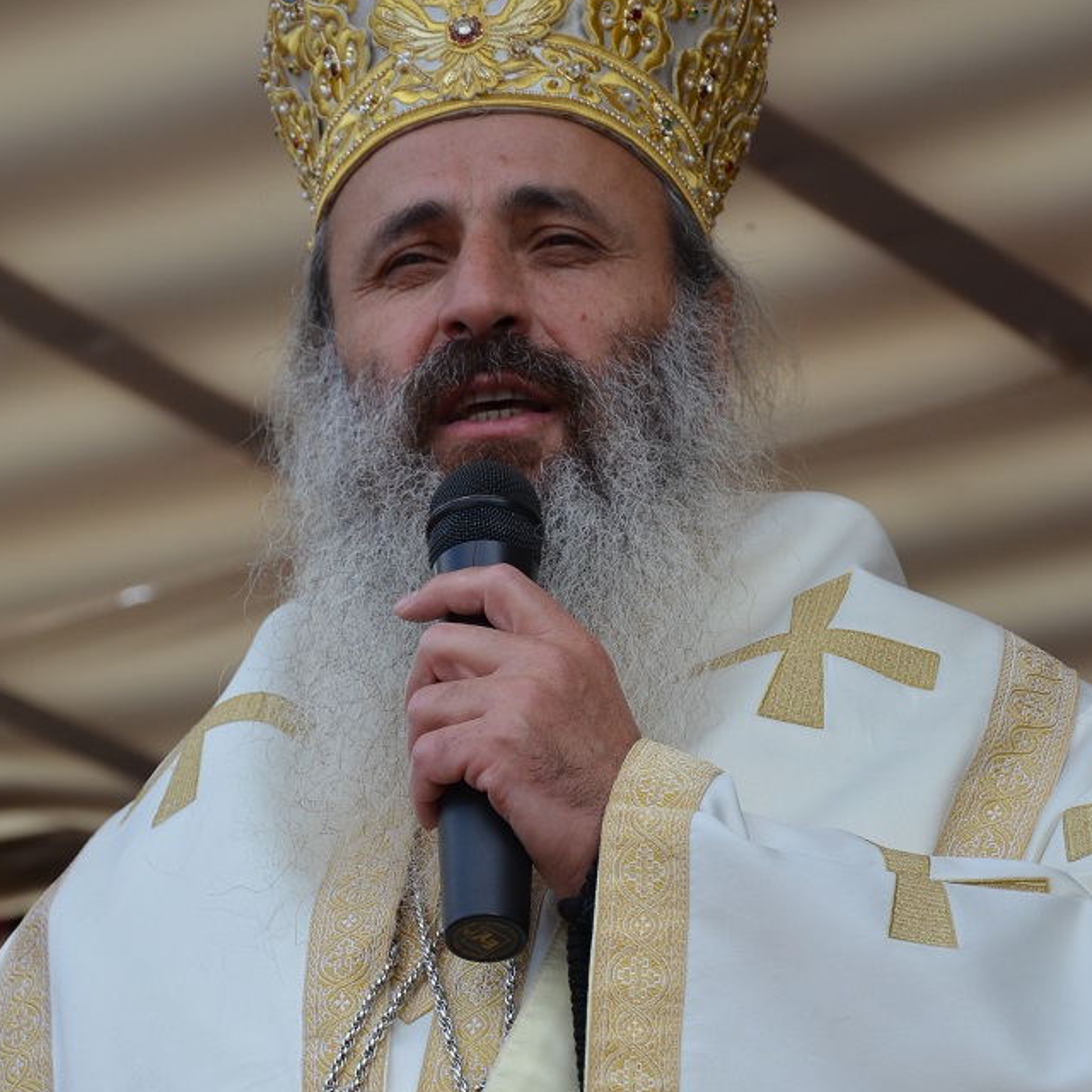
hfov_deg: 9.1
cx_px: 486
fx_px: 6853
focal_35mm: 192
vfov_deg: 9.1
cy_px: 677
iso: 250
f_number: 5.3
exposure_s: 1/400
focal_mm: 80
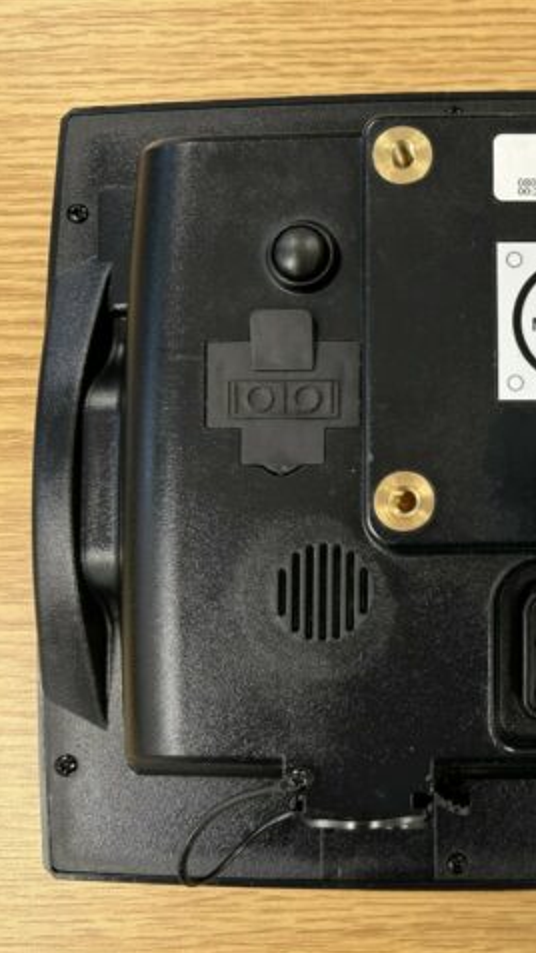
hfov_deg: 28.7
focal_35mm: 38
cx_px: 568
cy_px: 477
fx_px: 961
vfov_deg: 52.8
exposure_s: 1/100
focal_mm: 5.7
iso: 64
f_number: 1.5
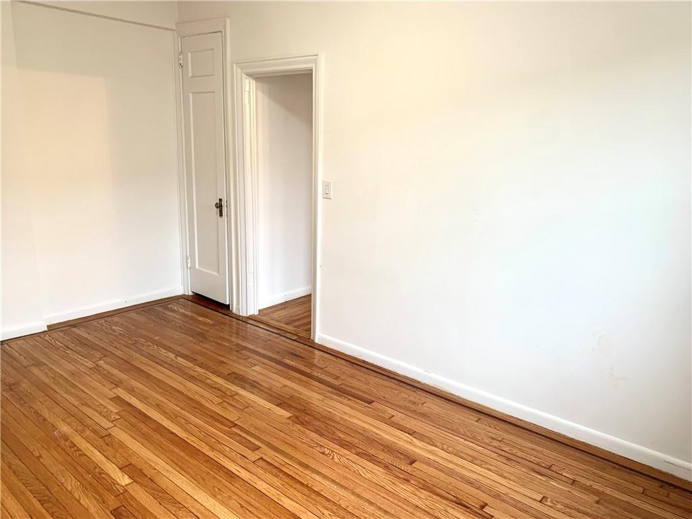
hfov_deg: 67.3
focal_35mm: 26
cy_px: 260
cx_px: 346
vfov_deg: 53.1
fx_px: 520
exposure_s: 1/60
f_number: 1.8
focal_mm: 4.25
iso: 80
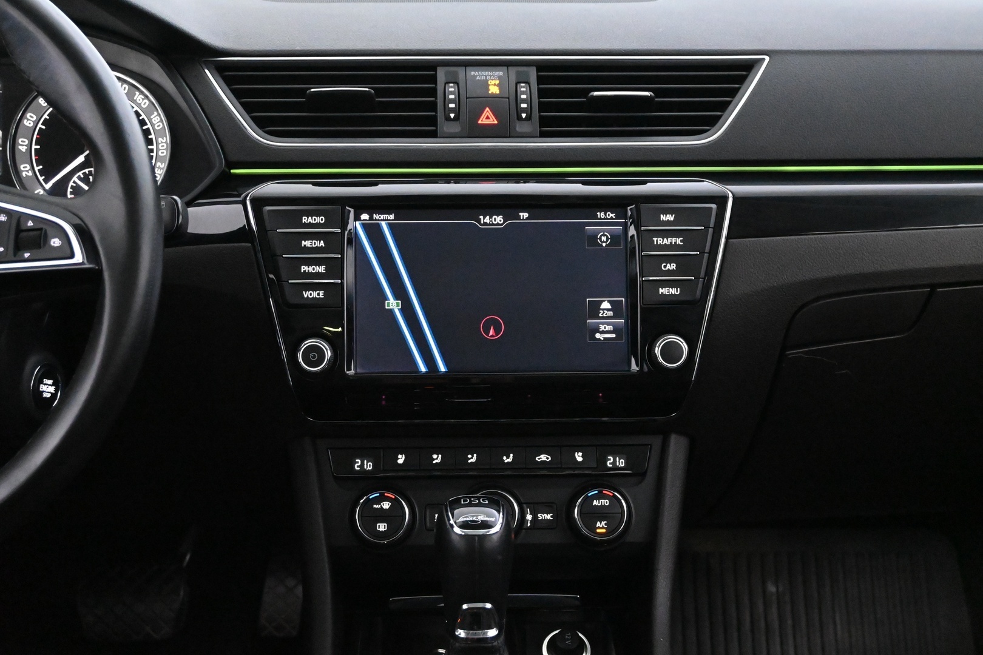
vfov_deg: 27.3
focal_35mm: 50
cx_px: 492
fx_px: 1352
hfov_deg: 40.0
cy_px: 328
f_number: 5
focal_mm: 33
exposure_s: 1/50
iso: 12800
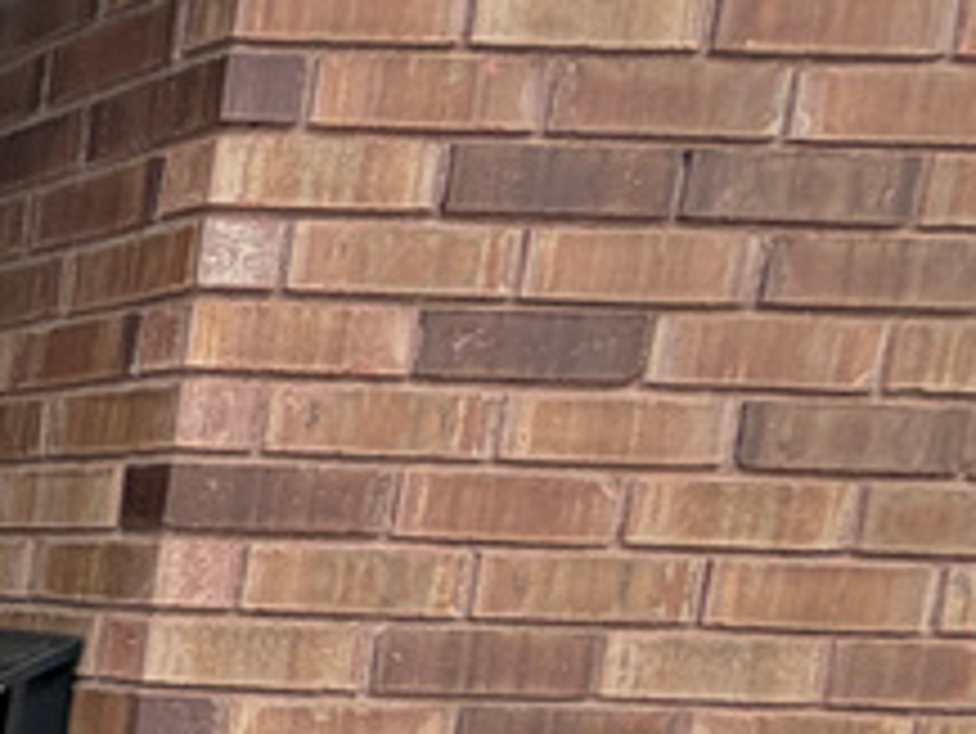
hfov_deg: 17.1
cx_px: -1147
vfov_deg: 21.3
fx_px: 1862
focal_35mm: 66
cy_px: 784
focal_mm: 2.22
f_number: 2.2
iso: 40
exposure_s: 1/198
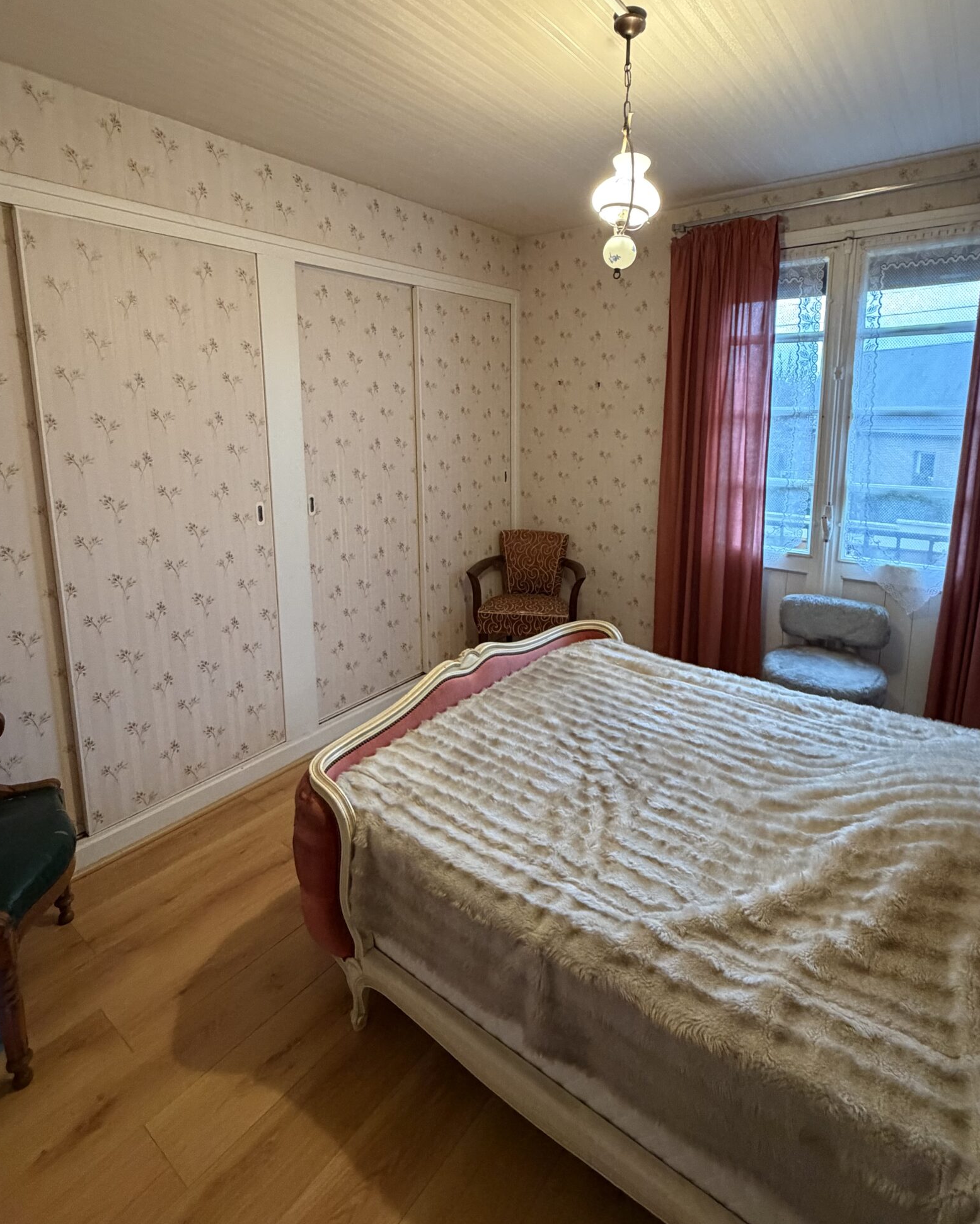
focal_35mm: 18
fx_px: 652
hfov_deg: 73.8
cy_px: 511
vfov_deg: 85.6
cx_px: 507
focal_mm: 2.22
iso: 500
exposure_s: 1/50
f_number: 2.2
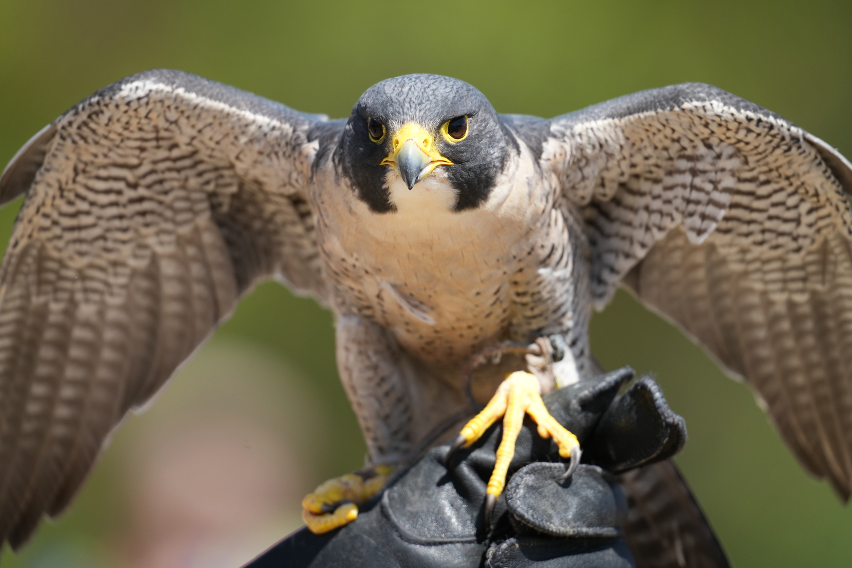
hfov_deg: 3.4
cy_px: 284
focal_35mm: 600
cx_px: 426
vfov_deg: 2.3
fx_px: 14199
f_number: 5.6
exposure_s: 1/800
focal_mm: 600
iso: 500
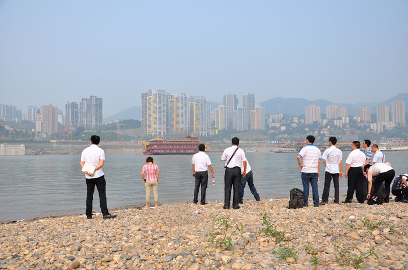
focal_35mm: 32
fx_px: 356
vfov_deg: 41.6
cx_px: 204
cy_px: 135
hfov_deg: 59.6
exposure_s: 1/500
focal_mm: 21
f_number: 6.3
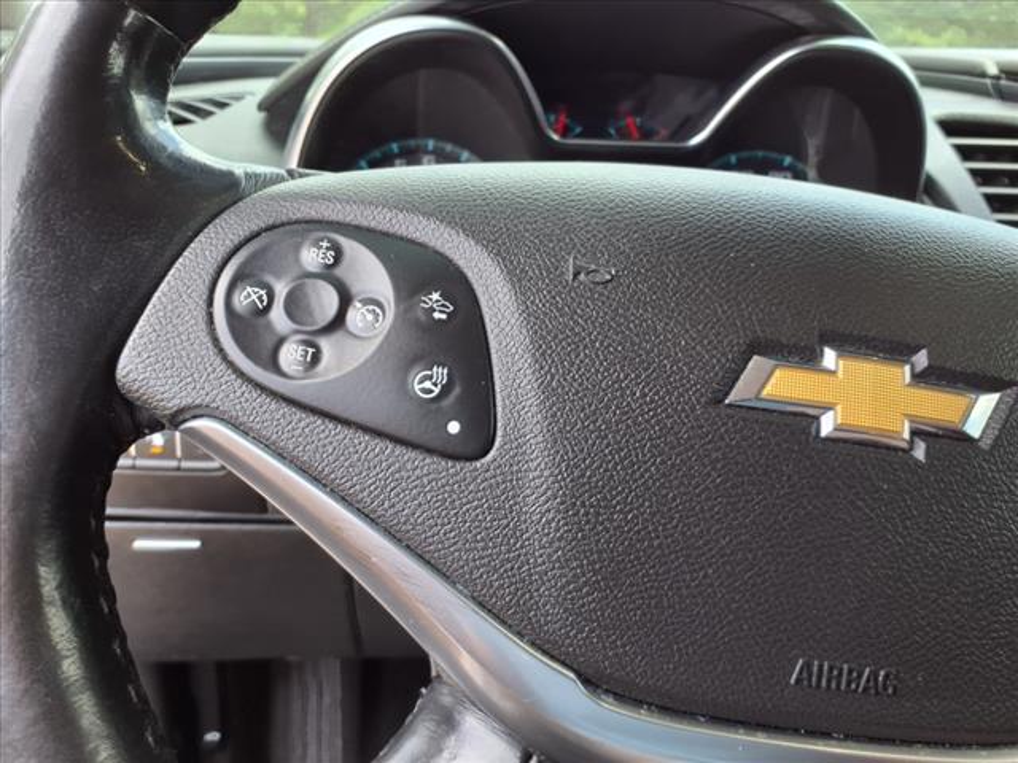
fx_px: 794
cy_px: 382
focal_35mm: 27
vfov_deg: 51.4
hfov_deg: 65.3
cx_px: 509
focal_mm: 3.58
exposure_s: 1/120
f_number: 1.9
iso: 50
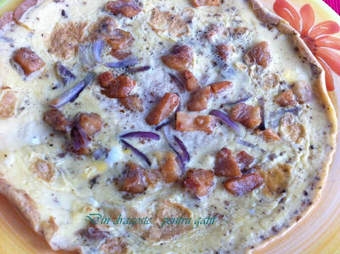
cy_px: 127
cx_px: 170
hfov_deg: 52.7
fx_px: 343
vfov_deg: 40.6
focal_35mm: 35
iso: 80
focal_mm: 3.85
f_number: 2.8
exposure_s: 1/24
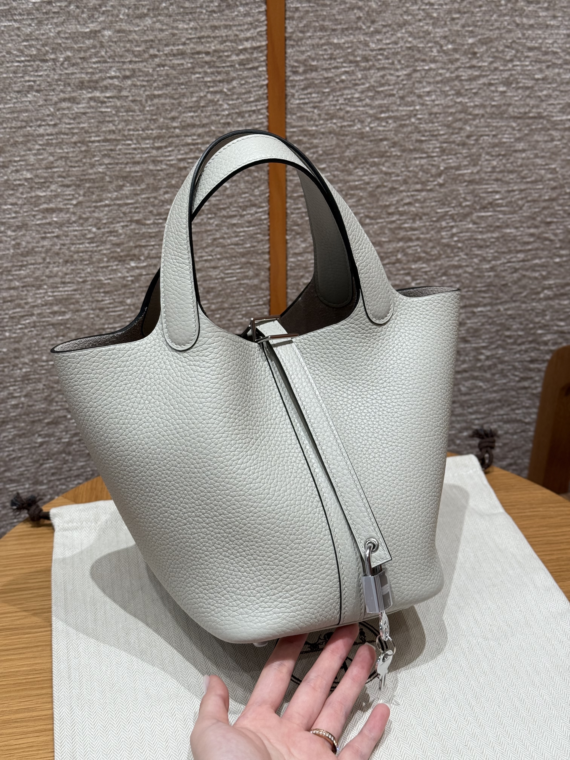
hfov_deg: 30.3
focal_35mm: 48
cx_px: 285
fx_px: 1054
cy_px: 380
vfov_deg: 39.7
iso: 80
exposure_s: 1/121
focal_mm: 6.76
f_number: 1.78
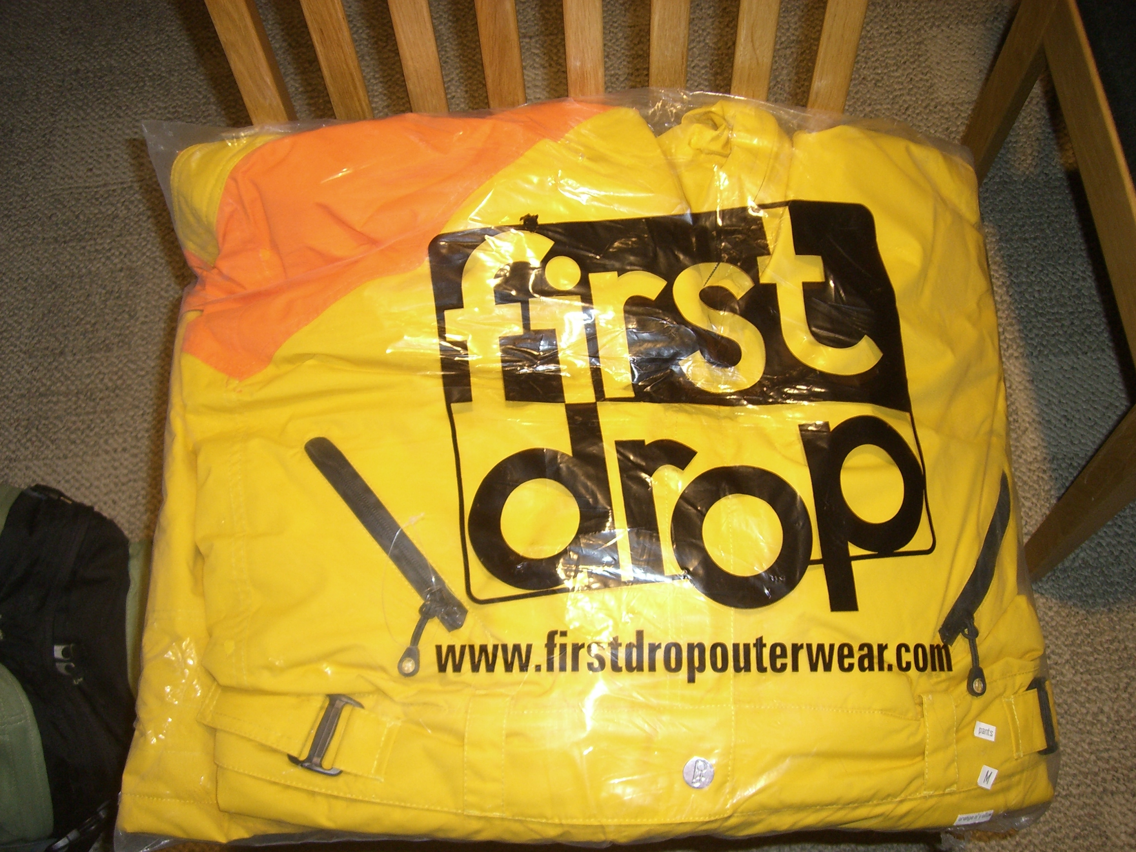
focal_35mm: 38
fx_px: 1247
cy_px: 426
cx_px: 568
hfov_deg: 49.0
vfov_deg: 37.7
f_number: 2.7
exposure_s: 1/60
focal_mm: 6.2
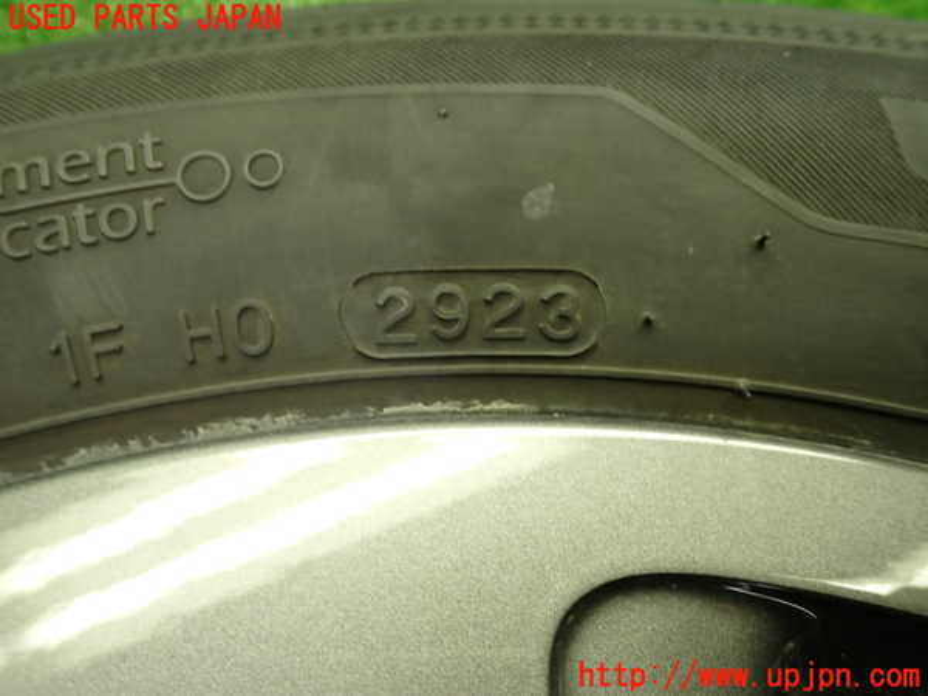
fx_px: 804
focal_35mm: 30
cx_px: 464
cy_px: 348
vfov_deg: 46.8
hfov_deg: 60.0
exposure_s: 1/40
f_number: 2.3
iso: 200
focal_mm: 5.4
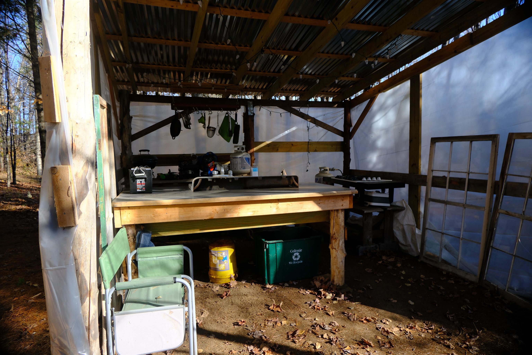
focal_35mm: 23
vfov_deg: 55.1
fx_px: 340
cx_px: 266
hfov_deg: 76.1
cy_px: 178
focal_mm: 15
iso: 320
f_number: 4.5
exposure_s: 1/160
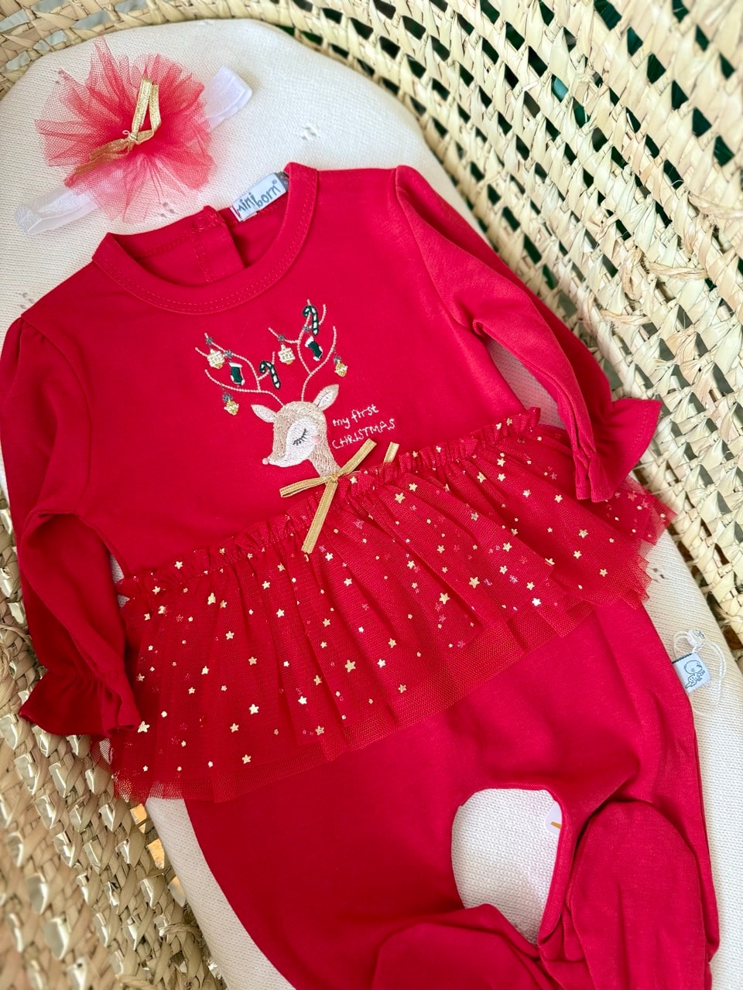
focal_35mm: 24
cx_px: 372
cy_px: 495
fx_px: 687
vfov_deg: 71.6
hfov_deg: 56.8
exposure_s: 1/85
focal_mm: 6.76
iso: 200
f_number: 1.78
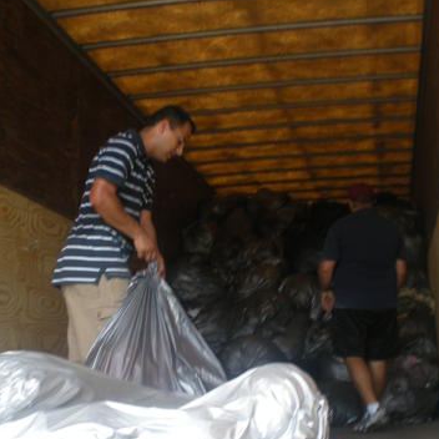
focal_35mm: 61
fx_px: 875
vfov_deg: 28.1
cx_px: 237
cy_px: 248
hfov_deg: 28.1
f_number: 3.1
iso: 64
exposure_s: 1/57.5
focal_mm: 6.3
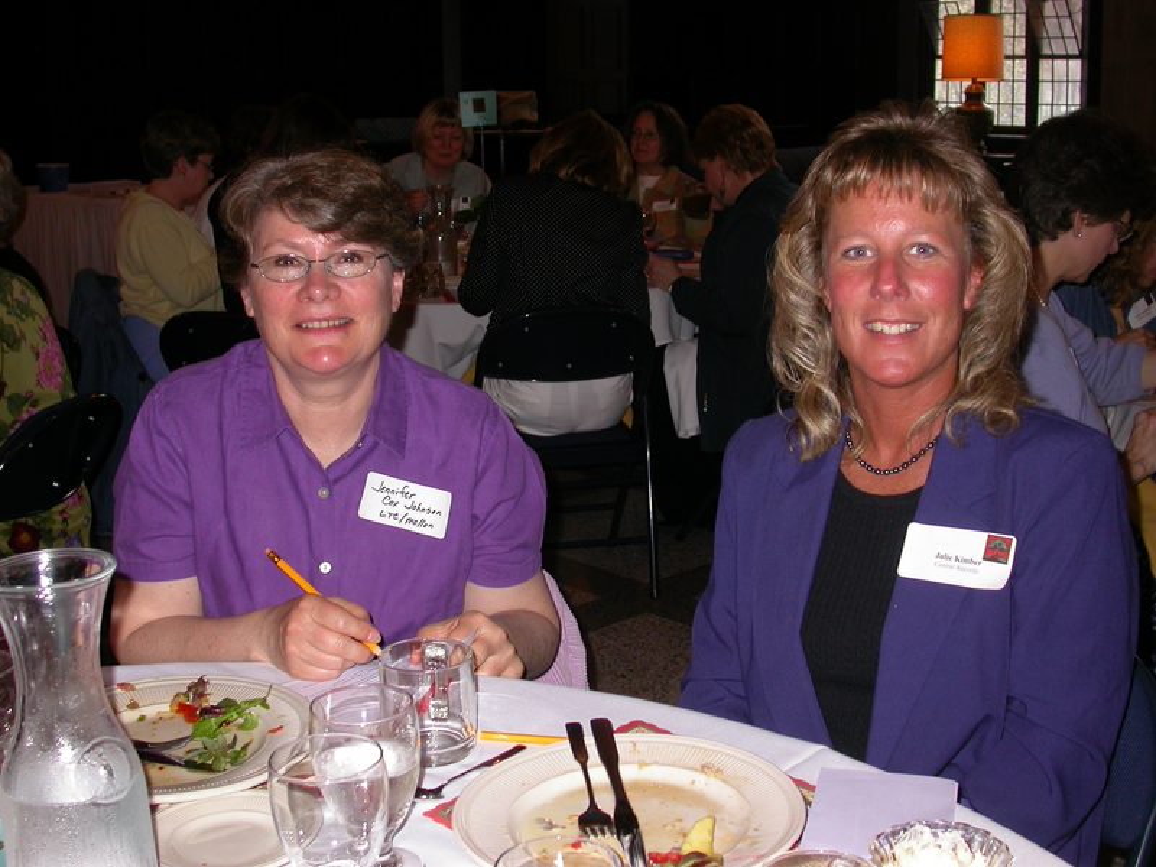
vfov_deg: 32.2
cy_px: 434
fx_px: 1503
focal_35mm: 45
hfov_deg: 42.1
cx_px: 578
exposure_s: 1/60
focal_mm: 9.5
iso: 100
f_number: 2.8
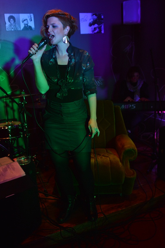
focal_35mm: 34
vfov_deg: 55.7
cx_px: 81
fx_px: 233
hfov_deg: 38.9
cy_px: 117
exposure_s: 1/100
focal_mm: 32
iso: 2500
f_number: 4
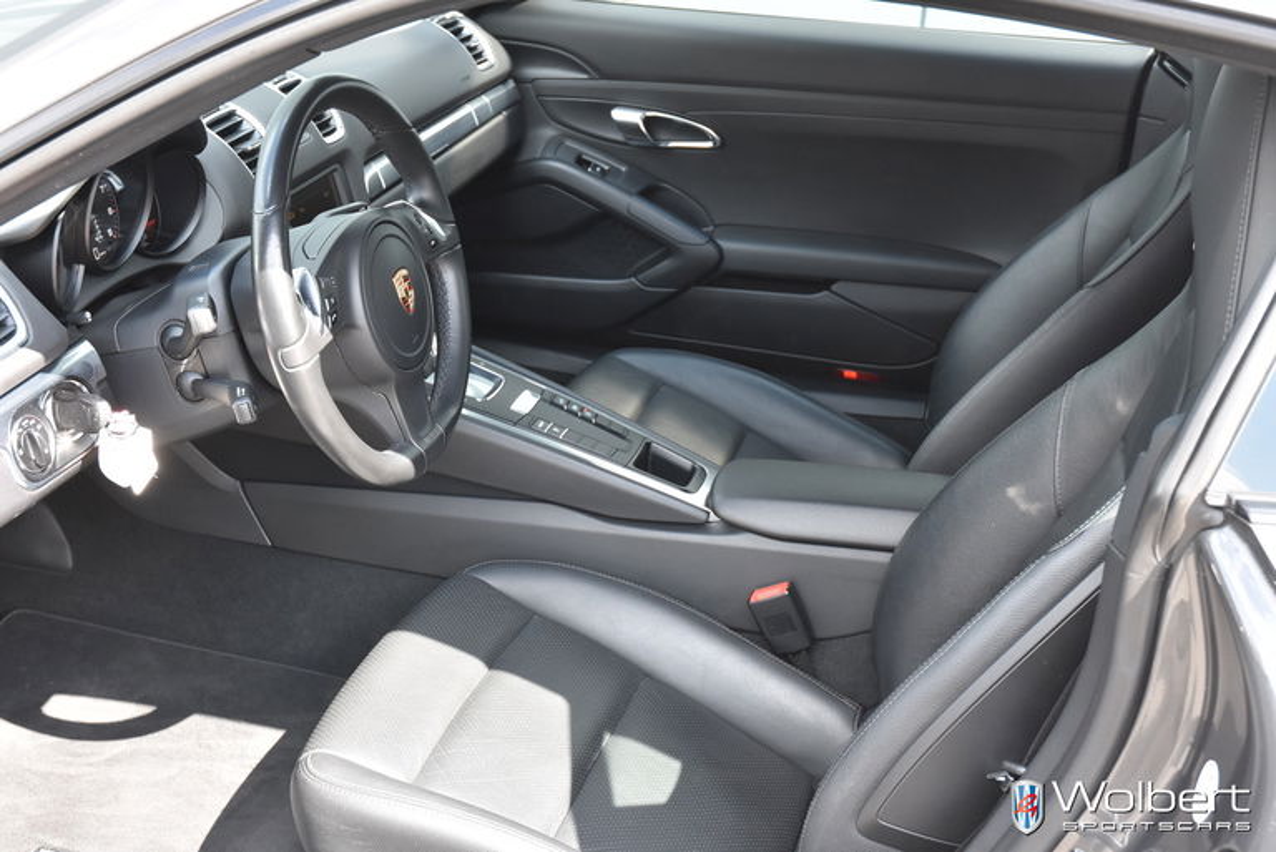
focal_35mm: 52
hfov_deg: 37.8
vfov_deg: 25.8
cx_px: 638
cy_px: 426
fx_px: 1862
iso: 800
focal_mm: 35
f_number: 6.3
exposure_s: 1/160
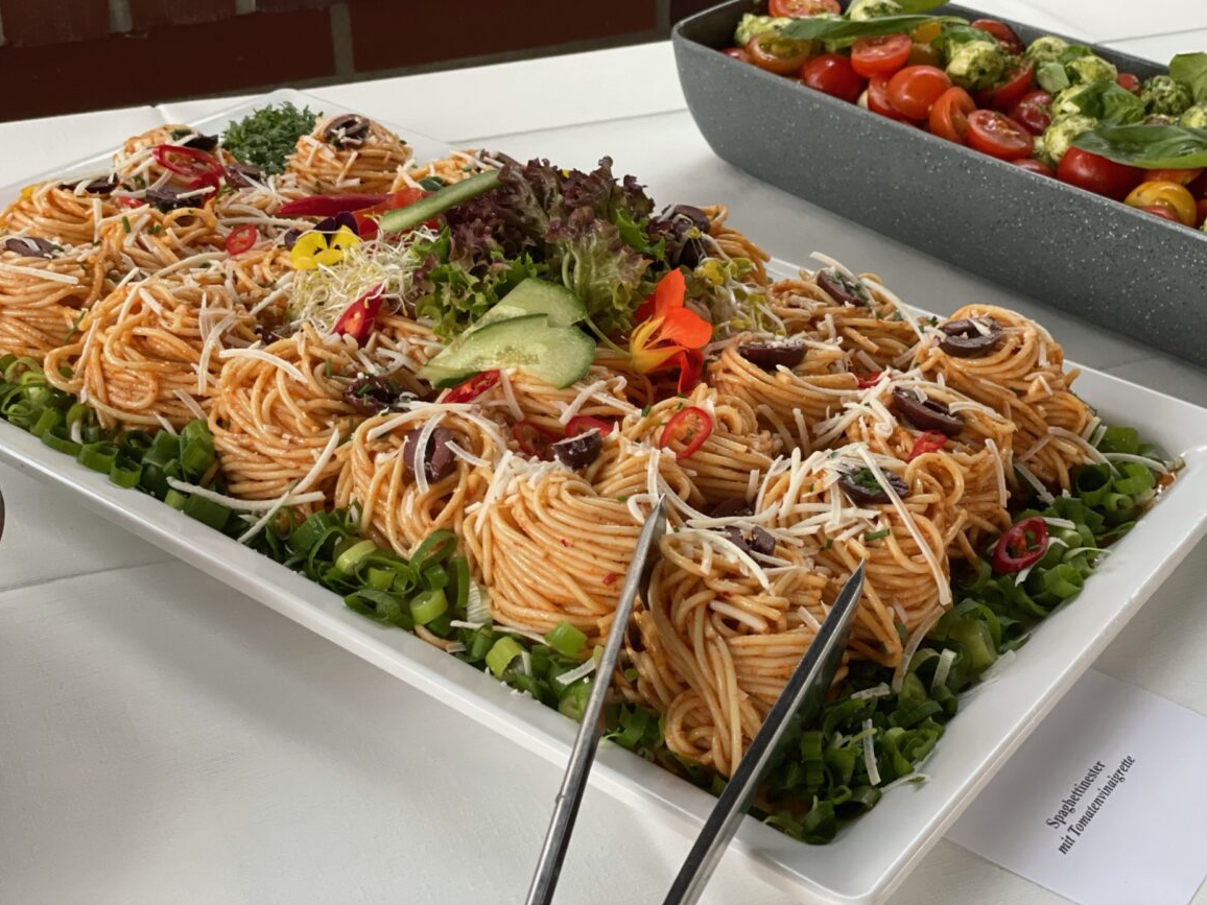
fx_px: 1883
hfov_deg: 35.5
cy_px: 436
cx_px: 599
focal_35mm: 54
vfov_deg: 27.0
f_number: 2
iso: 250
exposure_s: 1/121
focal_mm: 6
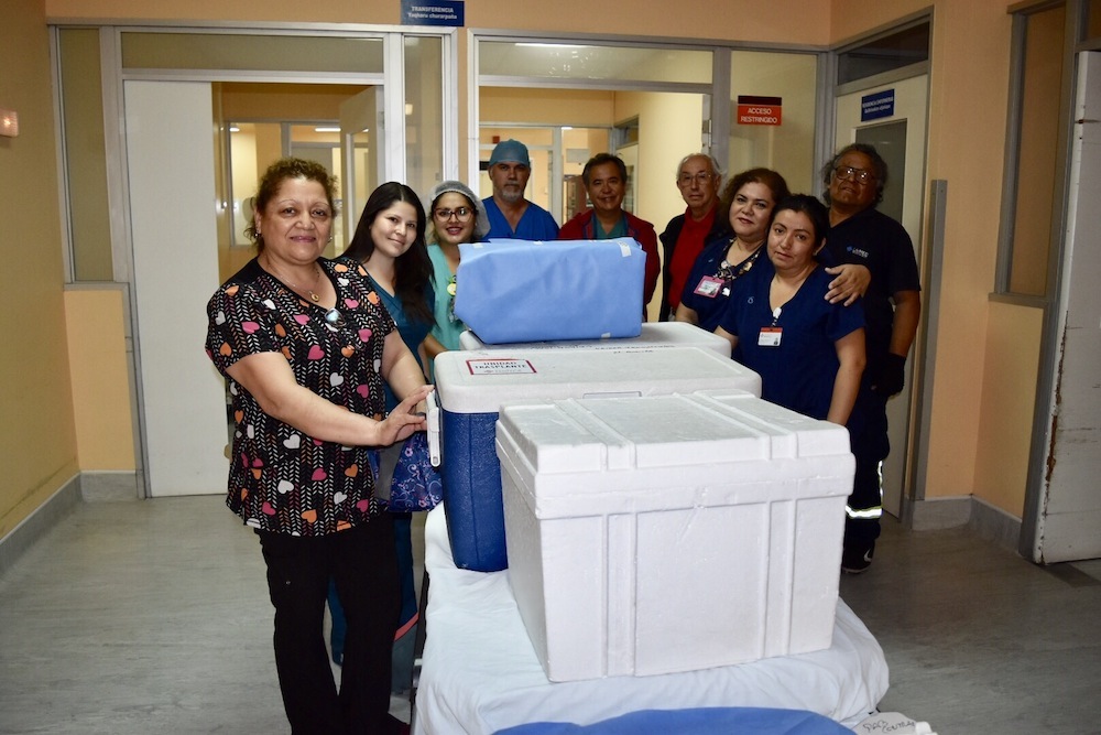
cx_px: 550
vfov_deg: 47.9
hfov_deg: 67.4
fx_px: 826
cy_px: 368
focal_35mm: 27
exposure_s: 1/60
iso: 900
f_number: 3.5
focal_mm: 18
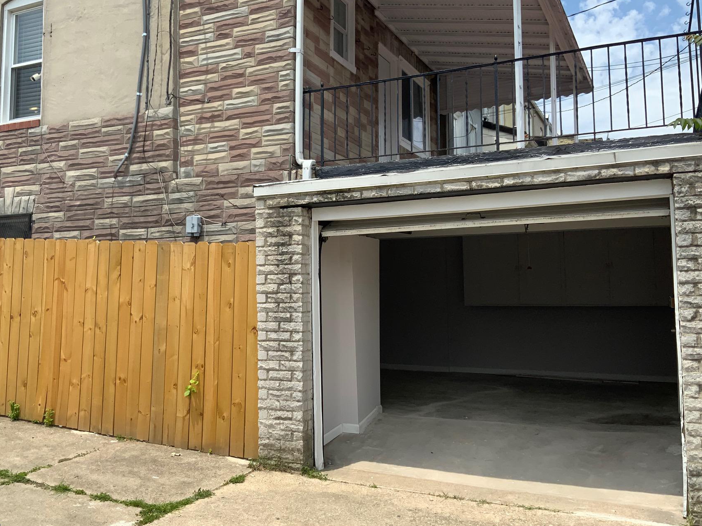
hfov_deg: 52.6
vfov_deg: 40.7
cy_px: 240
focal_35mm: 35
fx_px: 710
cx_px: 321
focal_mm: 3
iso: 16
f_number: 1.8
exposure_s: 1/1786
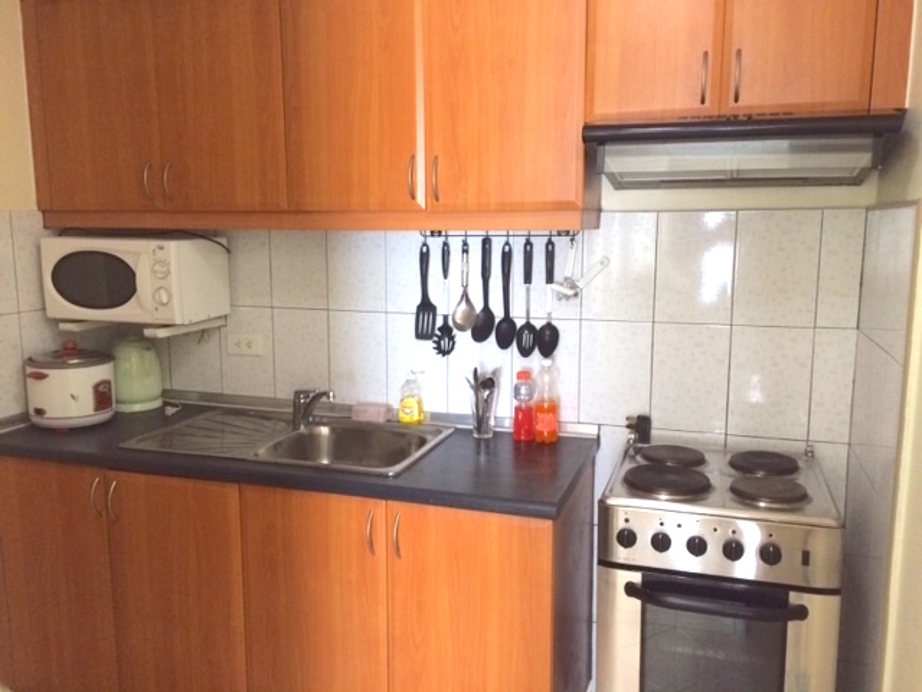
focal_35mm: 29
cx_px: 461
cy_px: 346
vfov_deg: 48.2
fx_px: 772
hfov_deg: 61.7
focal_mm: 4.15
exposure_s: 1/30
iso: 200
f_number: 2.2
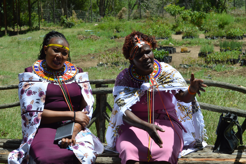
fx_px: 563
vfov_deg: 16.5
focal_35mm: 82
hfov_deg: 24.6
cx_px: 123
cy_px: 82
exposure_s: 1/250
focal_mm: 55
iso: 100
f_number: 8
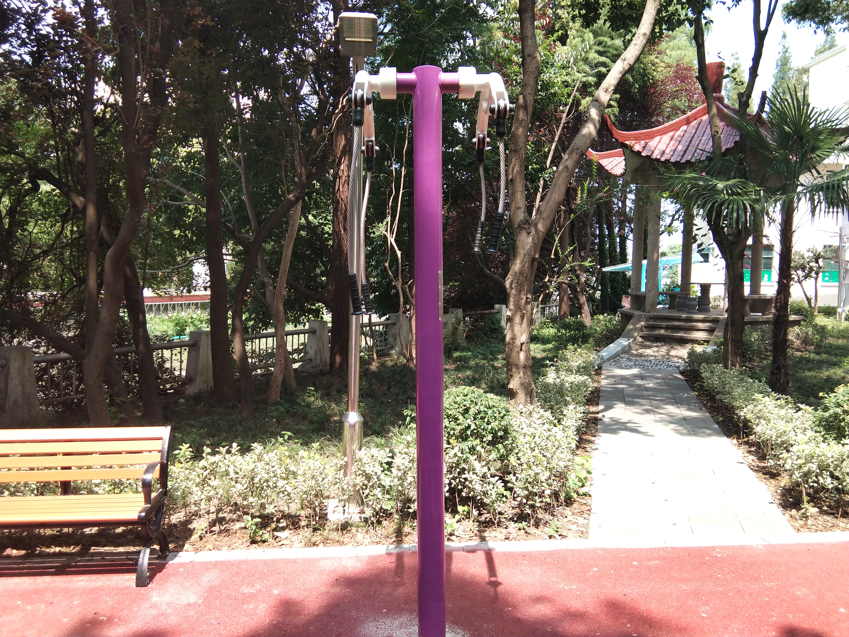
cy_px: 318
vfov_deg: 45.4
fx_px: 760
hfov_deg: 58.4
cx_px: 424
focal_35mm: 31
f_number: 2.2
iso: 50
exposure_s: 1/197
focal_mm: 3.69
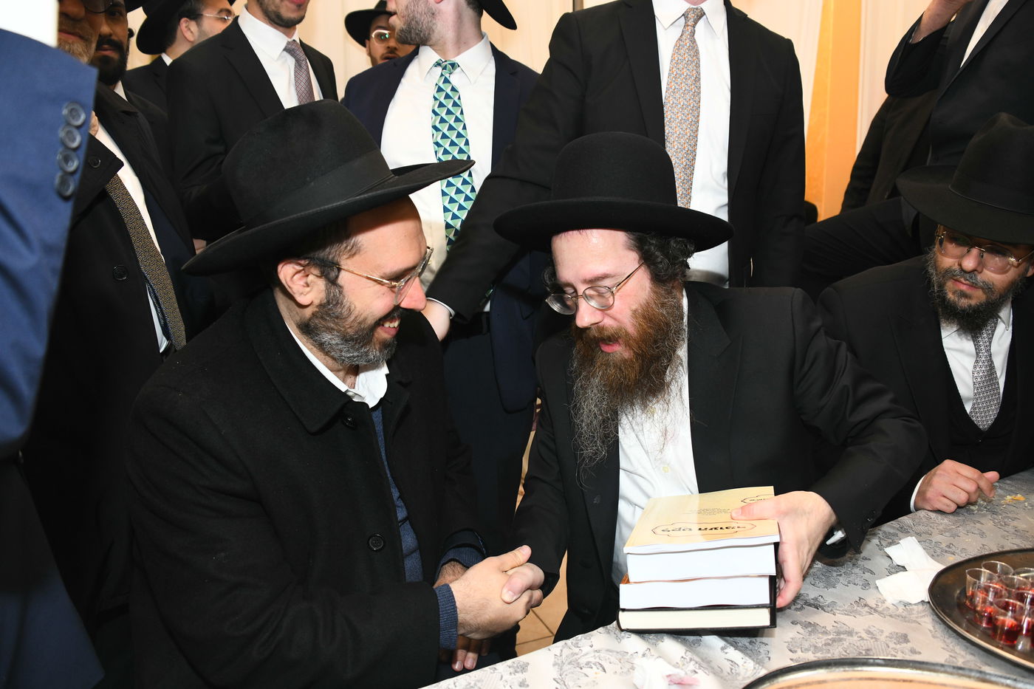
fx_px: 804
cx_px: 517
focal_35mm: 28
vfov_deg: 46.4
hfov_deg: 65.5
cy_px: 344
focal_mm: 28
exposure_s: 1/125
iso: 1600
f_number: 5.6
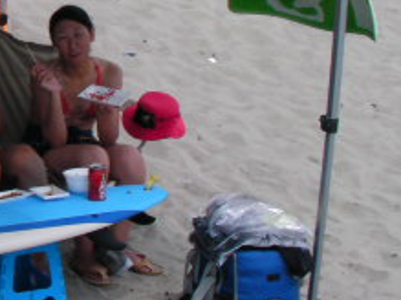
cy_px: 40
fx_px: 1285
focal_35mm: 111
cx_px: -81
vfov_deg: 13.2
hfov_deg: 17.0
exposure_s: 1/457
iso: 50
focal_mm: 6.3
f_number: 4.5
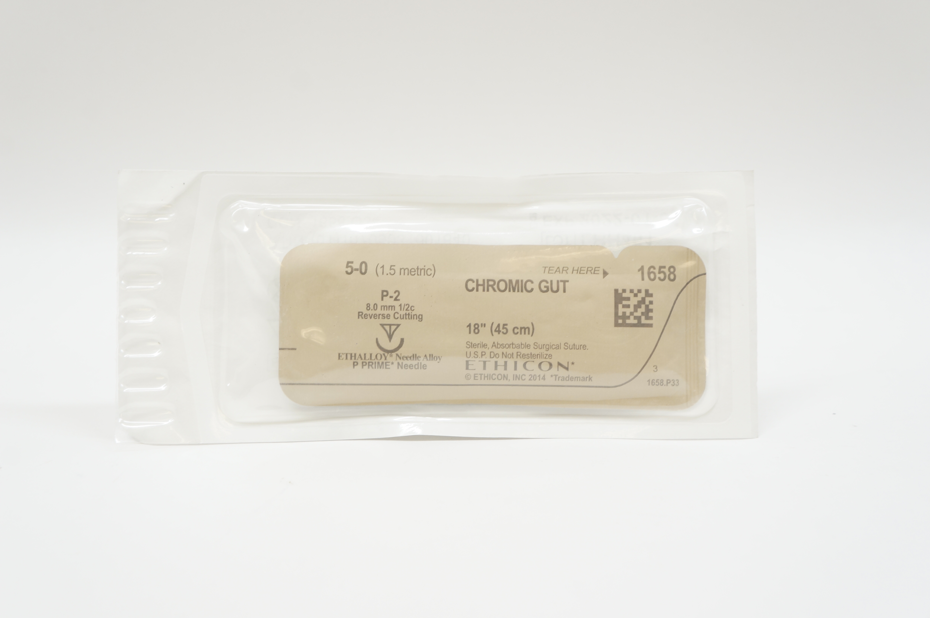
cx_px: 465
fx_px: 1239
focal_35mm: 48
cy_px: 309
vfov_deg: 28.0
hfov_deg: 41.2
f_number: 7.1
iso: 400
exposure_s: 1/40
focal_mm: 32
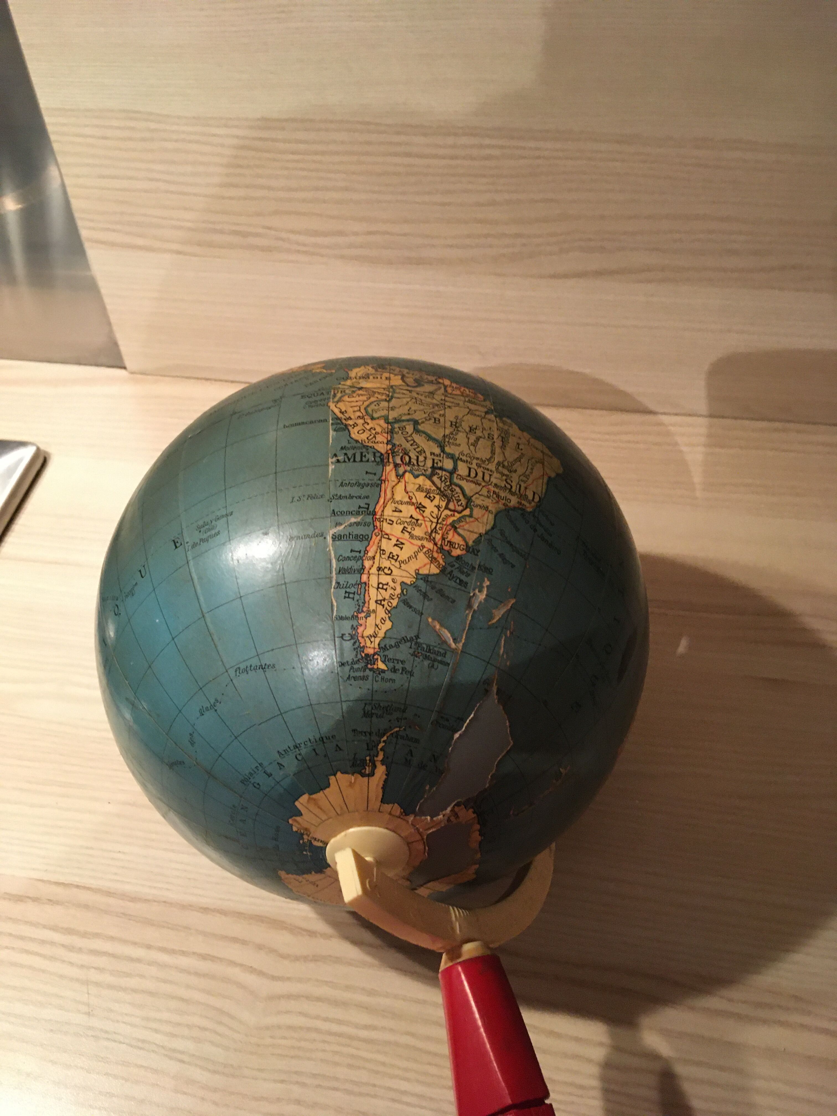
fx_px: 935
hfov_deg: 48.2
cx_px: 418
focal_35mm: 29
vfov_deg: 61.7
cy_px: 558
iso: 200
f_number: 2.2
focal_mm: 4.15
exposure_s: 1/20
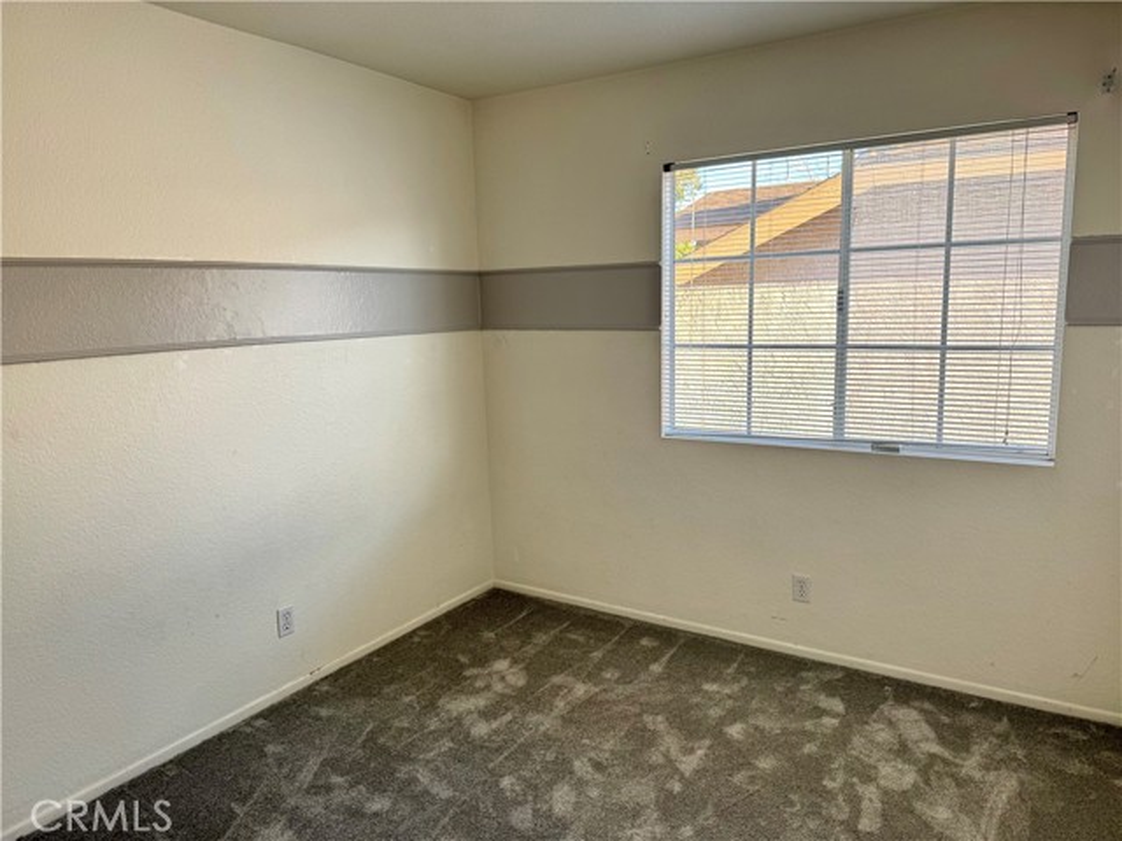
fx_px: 778
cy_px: 420
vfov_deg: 56.8
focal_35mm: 24
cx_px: 561
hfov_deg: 71.6
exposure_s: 1/124
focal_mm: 6.76
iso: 80
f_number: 1.78
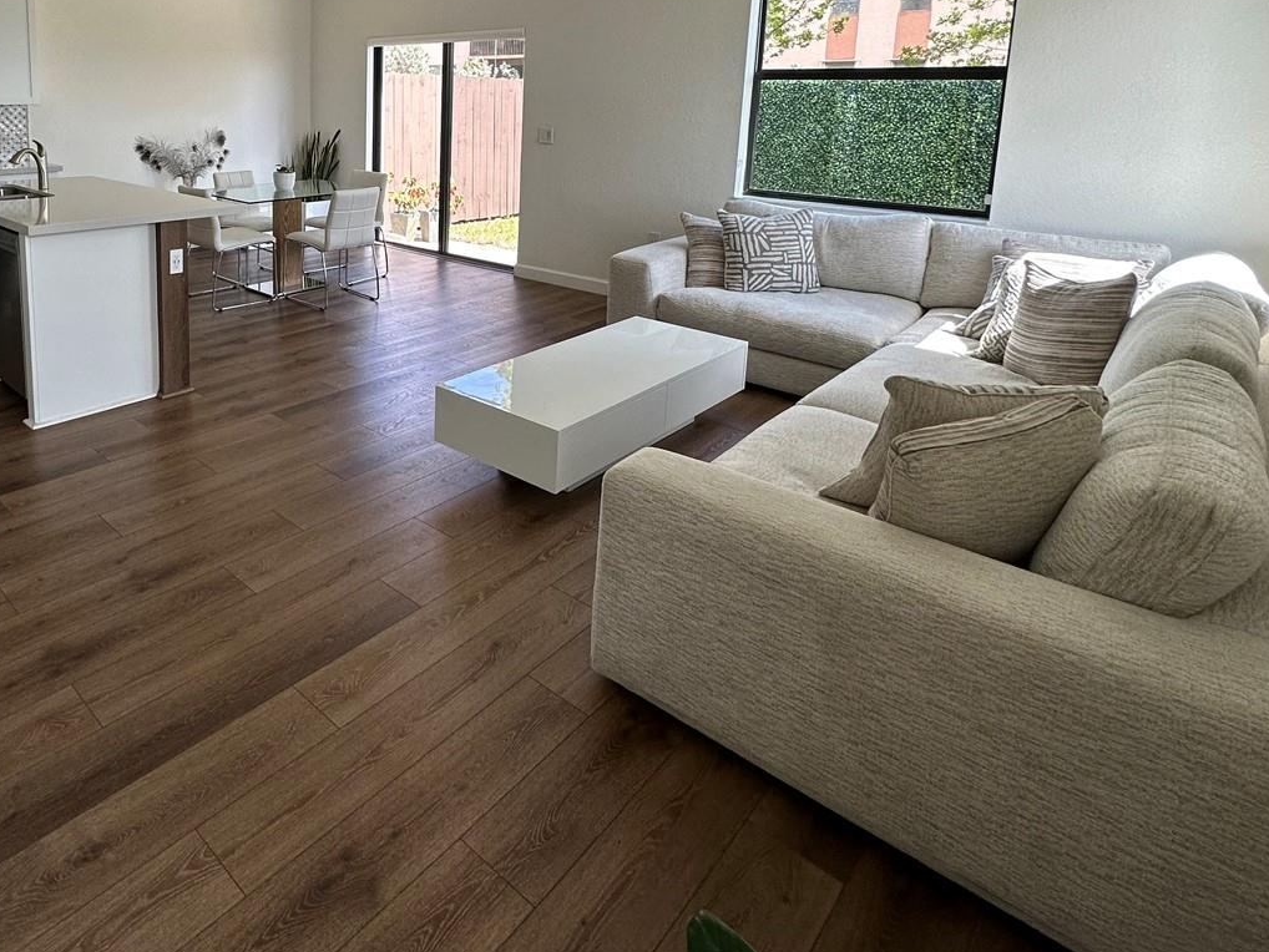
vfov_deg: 57.3
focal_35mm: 22
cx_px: 344
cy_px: 212
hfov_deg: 72.0
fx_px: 807
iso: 64
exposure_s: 1/99
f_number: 2.2
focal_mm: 2.22
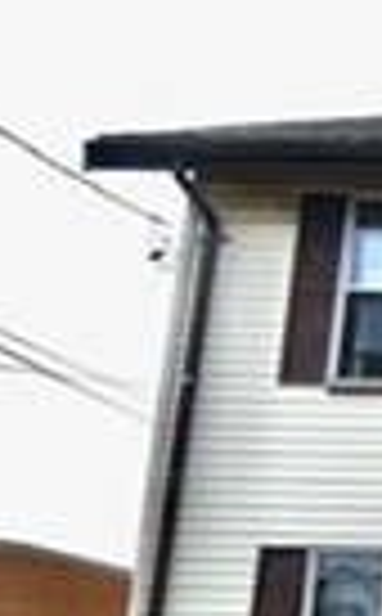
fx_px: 1053
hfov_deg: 13.1
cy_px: 560
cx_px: 1000
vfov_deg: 31.0
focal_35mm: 63
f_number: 8
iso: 180
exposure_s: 1/500
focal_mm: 11
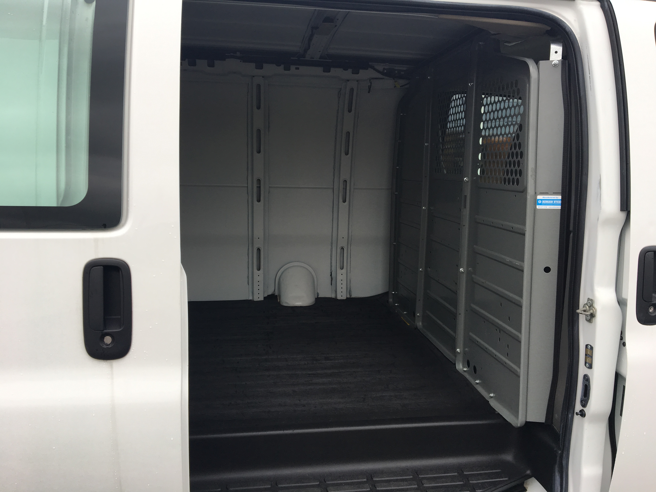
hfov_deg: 61.7
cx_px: 328
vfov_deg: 48.2
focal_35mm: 29
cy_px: 246
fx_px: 550
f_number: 2.2
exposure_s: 1/132
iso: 25
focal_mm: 4.15
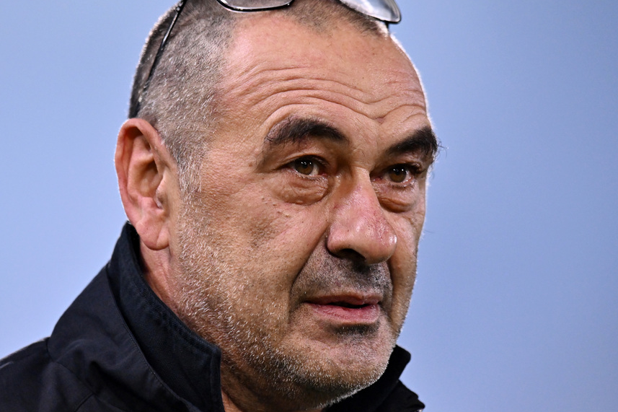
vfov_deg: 2.5
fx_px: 9611
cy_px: 230
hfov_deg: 3.7
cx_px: 248
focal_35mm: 560
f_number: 4
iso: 3200
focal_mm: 400
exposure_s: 1/1250
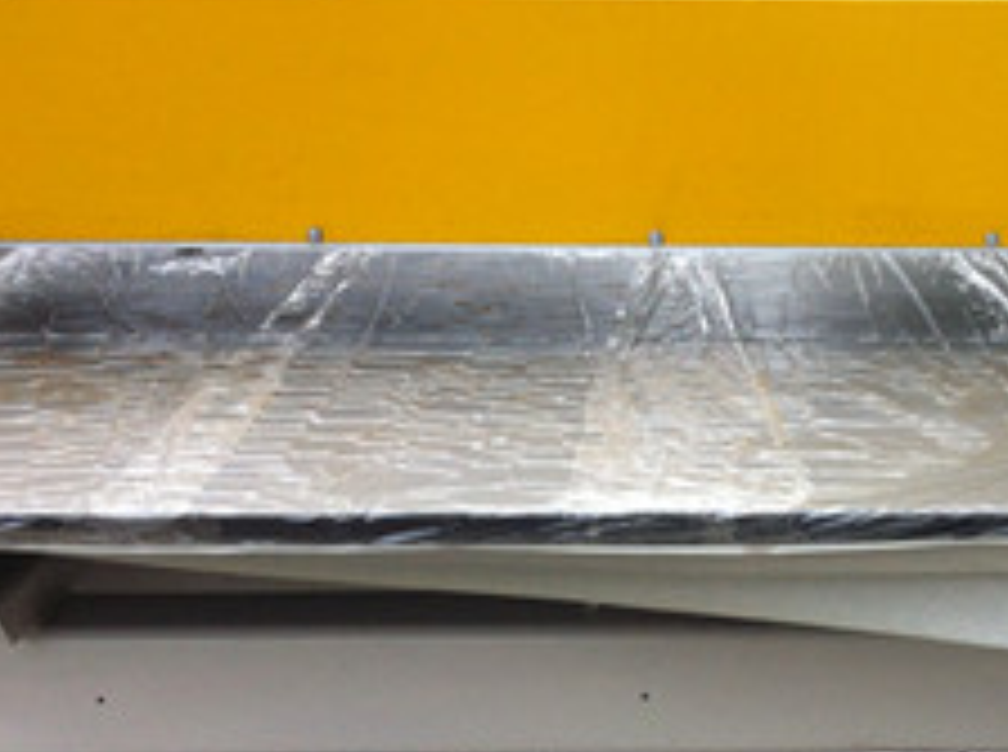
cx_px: 788
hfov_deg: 24.7
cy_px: 484
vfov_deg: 18.8
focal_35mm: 78
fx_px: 2266
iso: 80
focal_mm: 3.85
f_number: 2.8
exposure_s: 1/164
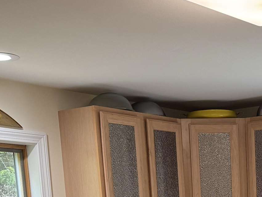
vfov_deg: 15.0
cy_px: 340
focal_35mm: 87
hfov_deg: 21.7
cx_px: 257
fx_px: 659
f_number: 1.78
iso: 125
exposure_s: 1/60
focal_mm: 6.76
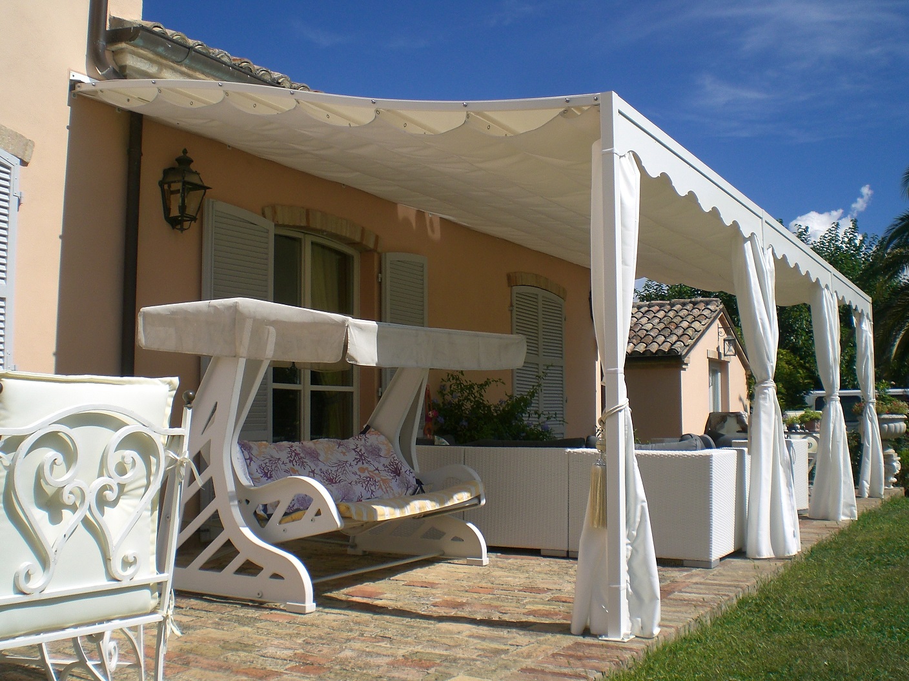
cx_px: 454
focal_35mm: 38
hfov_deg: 49.0
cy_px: 340
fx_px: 998
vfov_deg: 37.7
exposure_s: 1/800
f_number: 4.4
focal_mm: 6.3
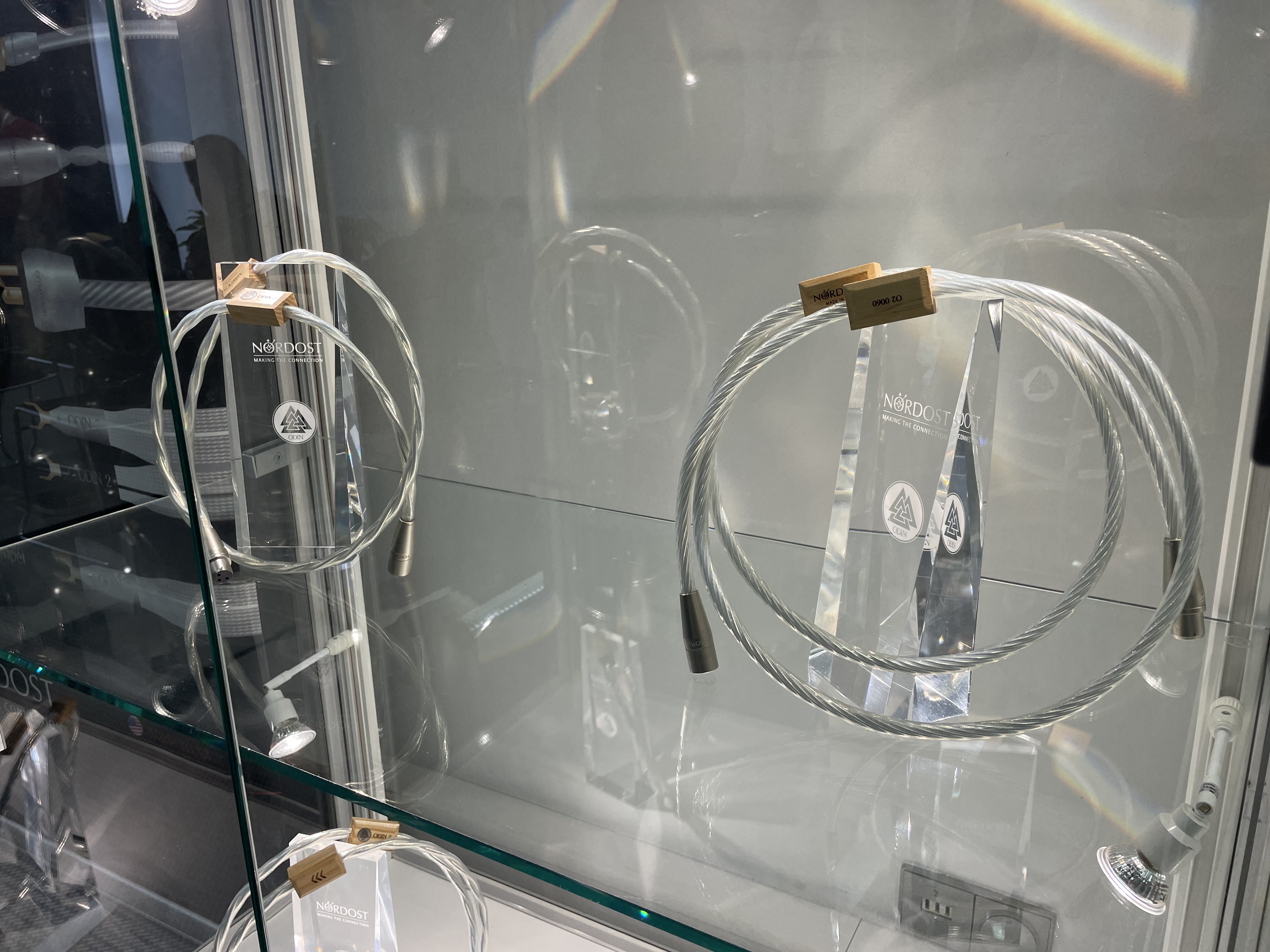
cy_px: 476
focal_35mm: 26
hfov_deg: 67.3
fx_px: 954
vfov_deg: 53.1
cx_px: 635
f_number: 1.6
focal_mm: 4.2
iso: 32
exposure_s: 1/126
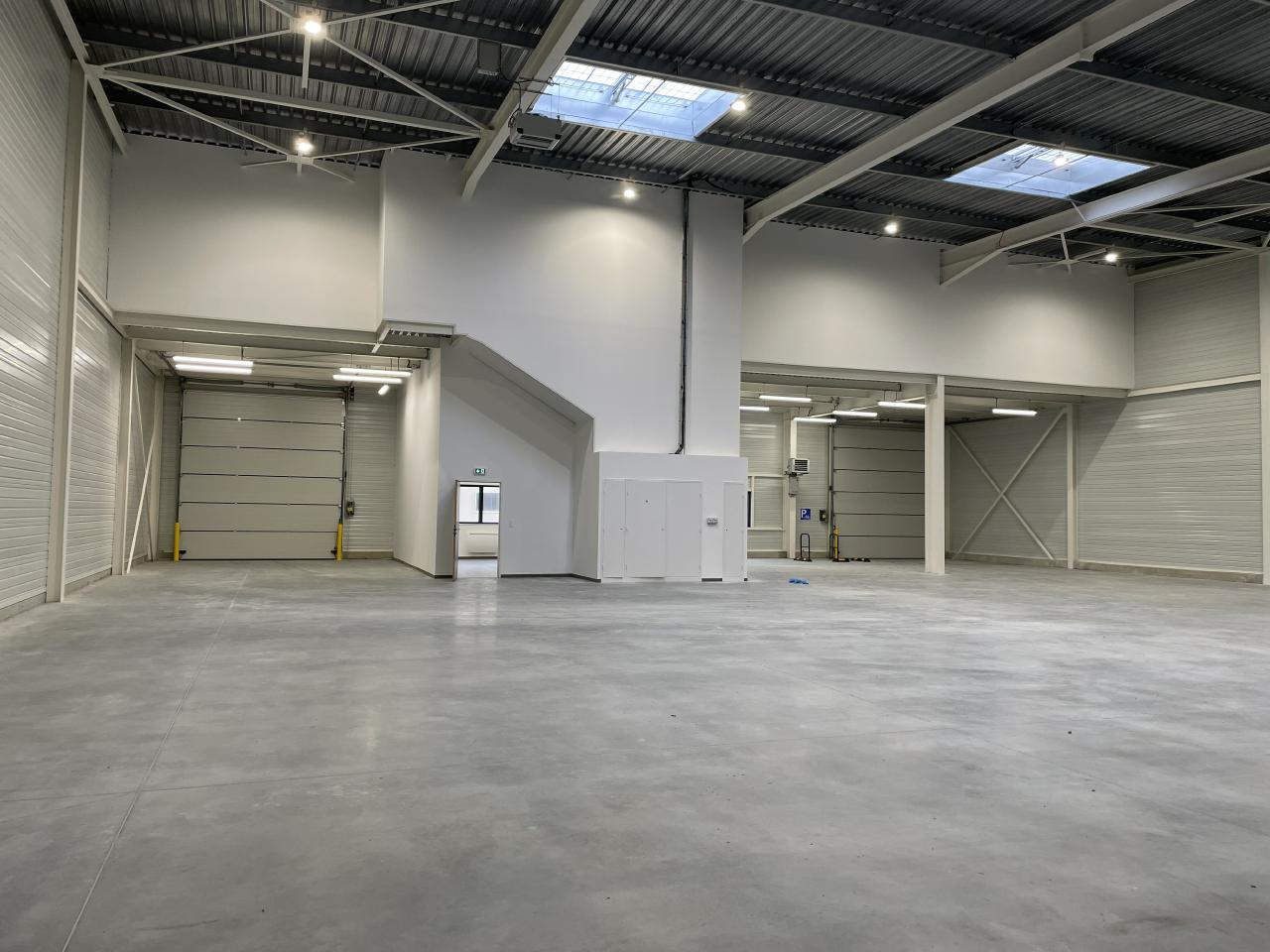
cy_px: 476
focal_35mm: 26
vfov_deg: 53.1
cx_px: 635
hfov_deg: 67.3
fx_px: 954
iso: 64
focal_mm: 4.2
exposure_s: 1/100
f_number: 1.6
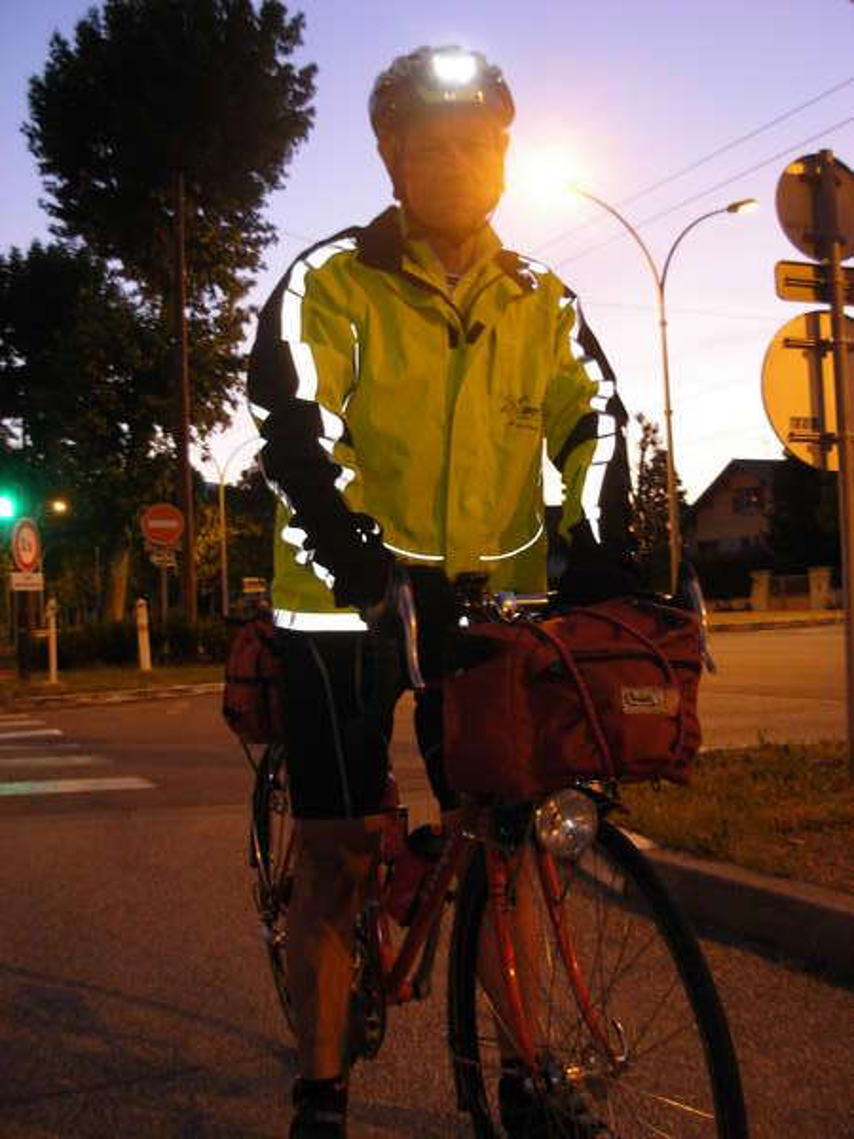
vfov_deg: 49.0
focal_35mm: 38
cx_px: 427
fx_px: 1250
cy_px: 570
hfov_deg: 37.7
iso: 200
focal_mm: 6.3
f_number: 2.9
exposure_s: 1/4.8
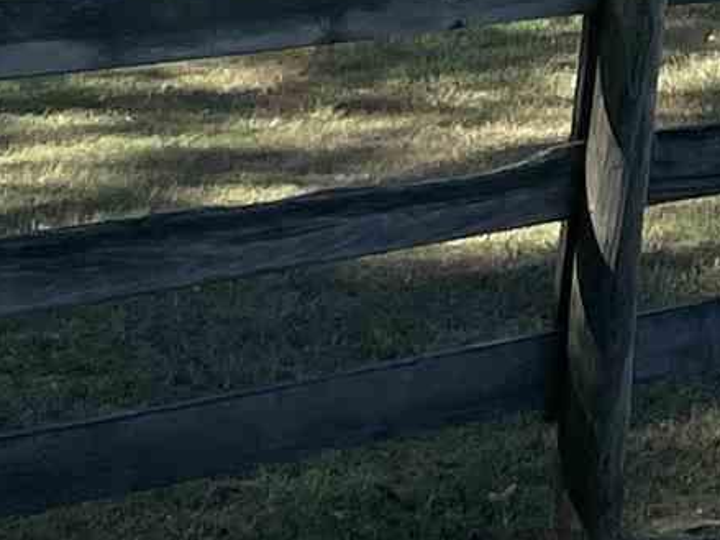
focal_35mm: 182
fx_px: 3784
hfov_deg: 8.7
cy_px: -863
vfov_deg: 7.5
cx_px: 2250
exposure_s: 1/1453
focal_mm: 4.2
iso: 32
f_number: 1.6
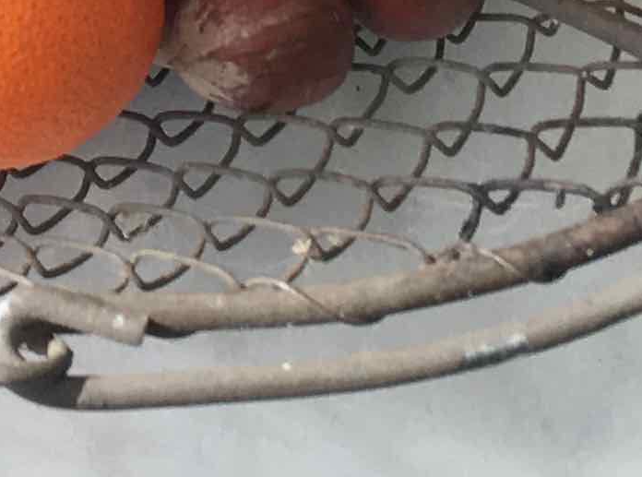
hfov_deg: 11.5
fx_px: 3087
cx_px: -250
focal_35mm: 167
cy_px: -636
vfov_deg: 8.2
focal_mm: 4.15
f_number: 2.2
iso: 25
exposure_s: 1/356
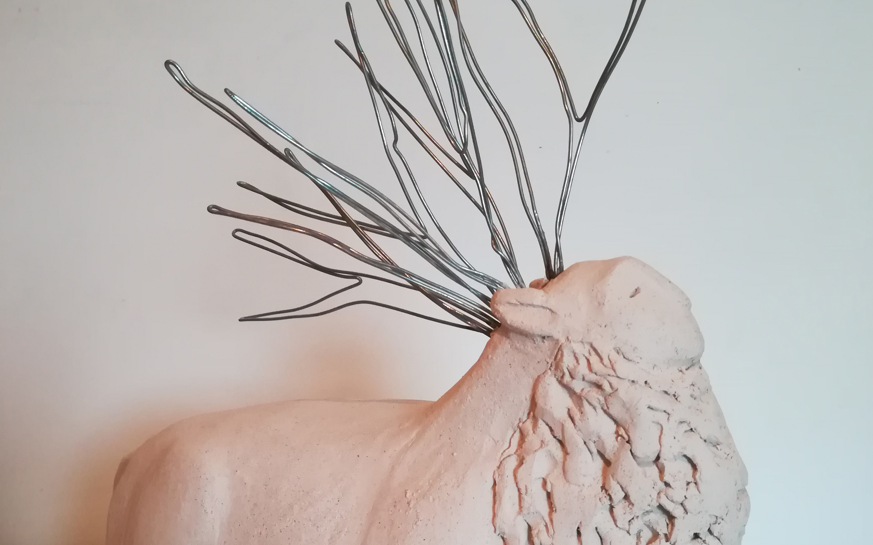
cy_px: 415
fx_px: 880
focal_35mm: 37
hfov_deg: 52.8
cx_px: 435
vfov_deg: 33.7
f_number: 2.2
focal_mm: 3.83
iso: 400
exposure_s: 1/33.3
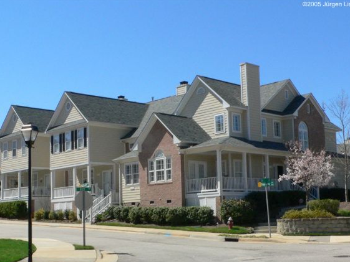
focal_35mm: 46
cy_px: 138
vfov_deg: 31.5
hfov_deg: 41.2
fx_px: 465
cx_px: 176
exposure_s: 1/800
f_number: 5.6
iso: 200
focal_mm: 5.6
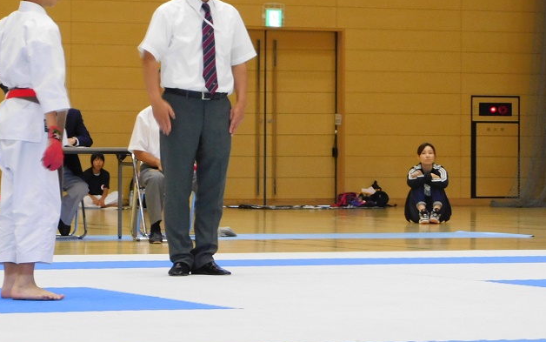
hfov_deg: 11.7
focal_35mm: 179
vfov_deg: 7.3
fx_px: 2665
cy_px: 124
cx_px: 346
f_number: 4.8
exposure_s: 1/30
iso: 360
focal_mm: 20.3
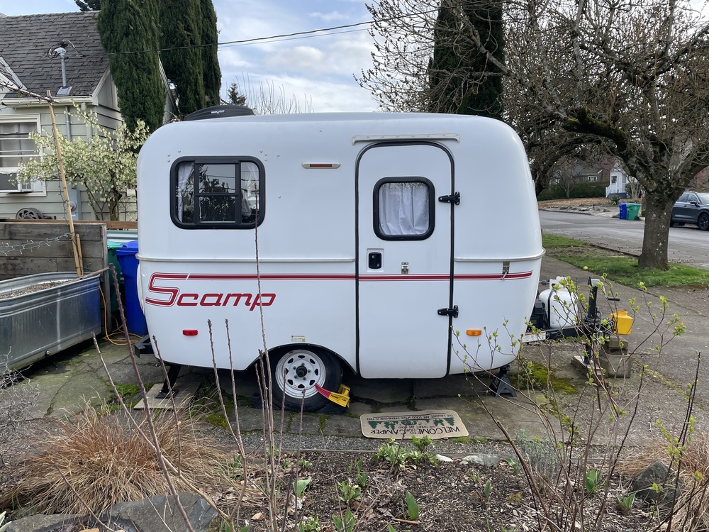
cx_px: 354
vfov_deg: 53.1
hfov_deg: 67.3
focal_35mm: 26
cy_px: 266
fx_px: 533
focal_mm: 4.2
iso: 32
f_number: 1.6
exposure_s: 1/1416
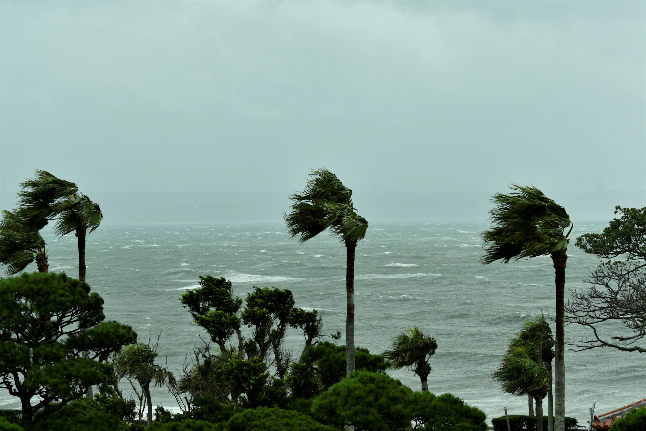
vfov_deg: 11.4
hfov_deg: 17.1
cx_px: 323
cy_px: 216
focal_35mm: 120
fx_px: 2153
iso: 100
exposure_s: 1/250
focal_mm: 80
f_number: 8
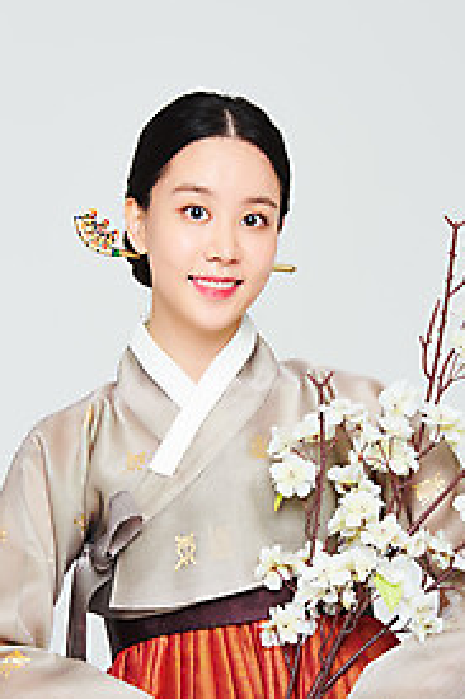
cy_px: 470
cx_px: 250
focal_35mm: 255
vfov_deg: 8.1
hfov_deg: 5.4
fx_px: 4946
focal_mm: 175
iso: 100
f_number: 11
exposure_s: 1/125
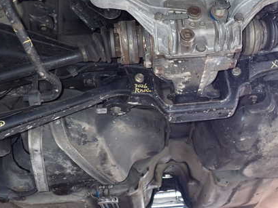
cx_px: 194
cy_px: 84
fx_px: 353
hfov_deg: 42.1
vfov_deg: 32.8
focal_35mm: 44
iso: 200
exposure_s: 1/50
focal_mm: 5.4
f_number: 2.3
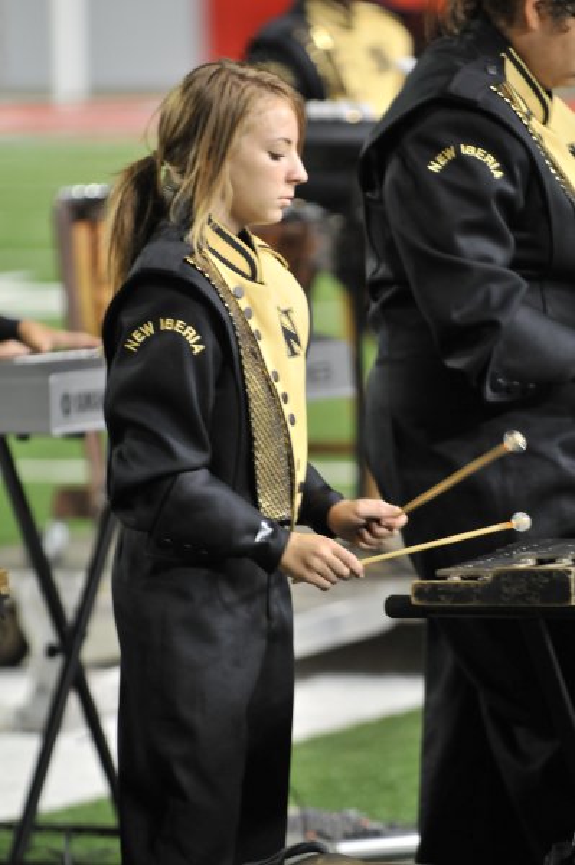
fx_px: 6839
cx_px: 288
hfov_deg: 4.8
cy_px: 432
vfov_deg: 7.2
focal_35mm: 285
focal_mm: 190
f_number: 2.8
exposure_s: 1/100
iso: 800
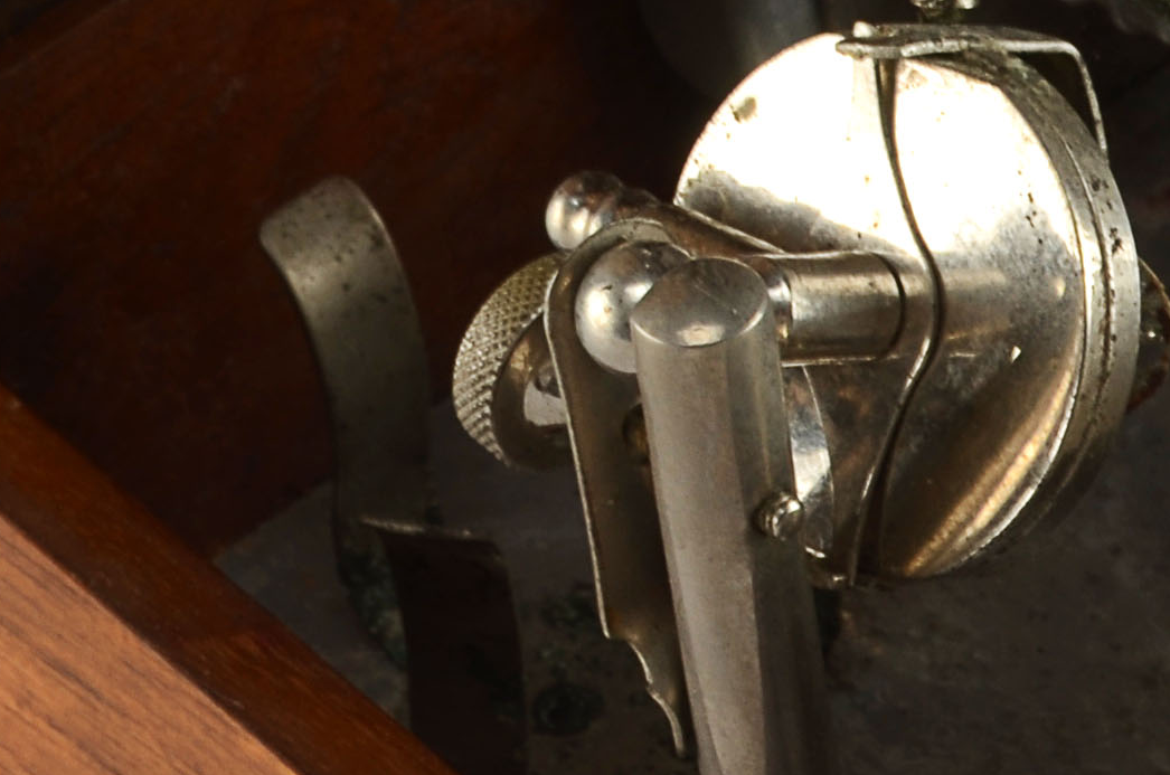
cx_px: 1818
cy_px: 849
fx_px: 10542
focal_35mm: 325
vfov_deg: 4.2
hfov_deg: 6.3
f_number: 14
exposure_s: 1/80
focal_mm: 46
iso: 100
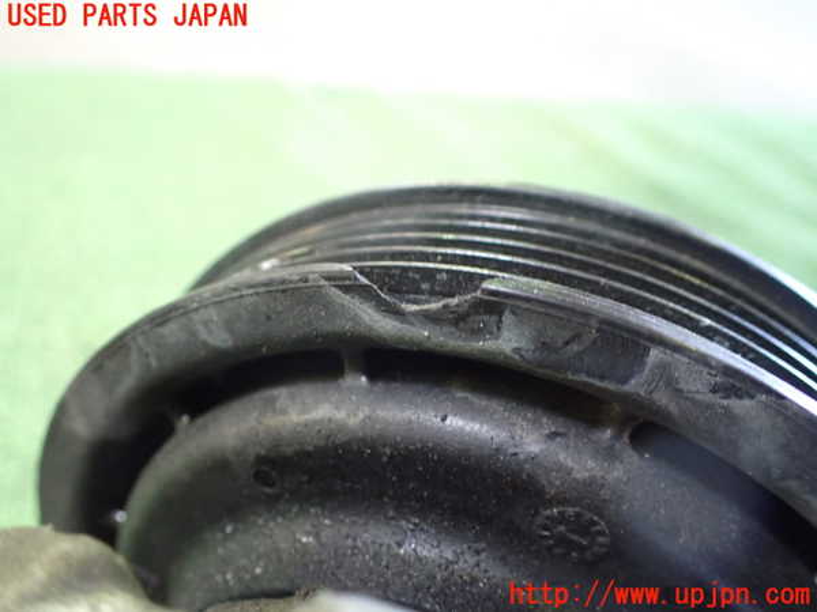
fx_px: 708
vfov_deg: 46.8
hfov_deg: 60.0
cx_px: 408
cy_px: 306
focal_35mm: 30
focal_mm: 5.4
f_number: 2.3
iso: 800
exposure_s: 1/30
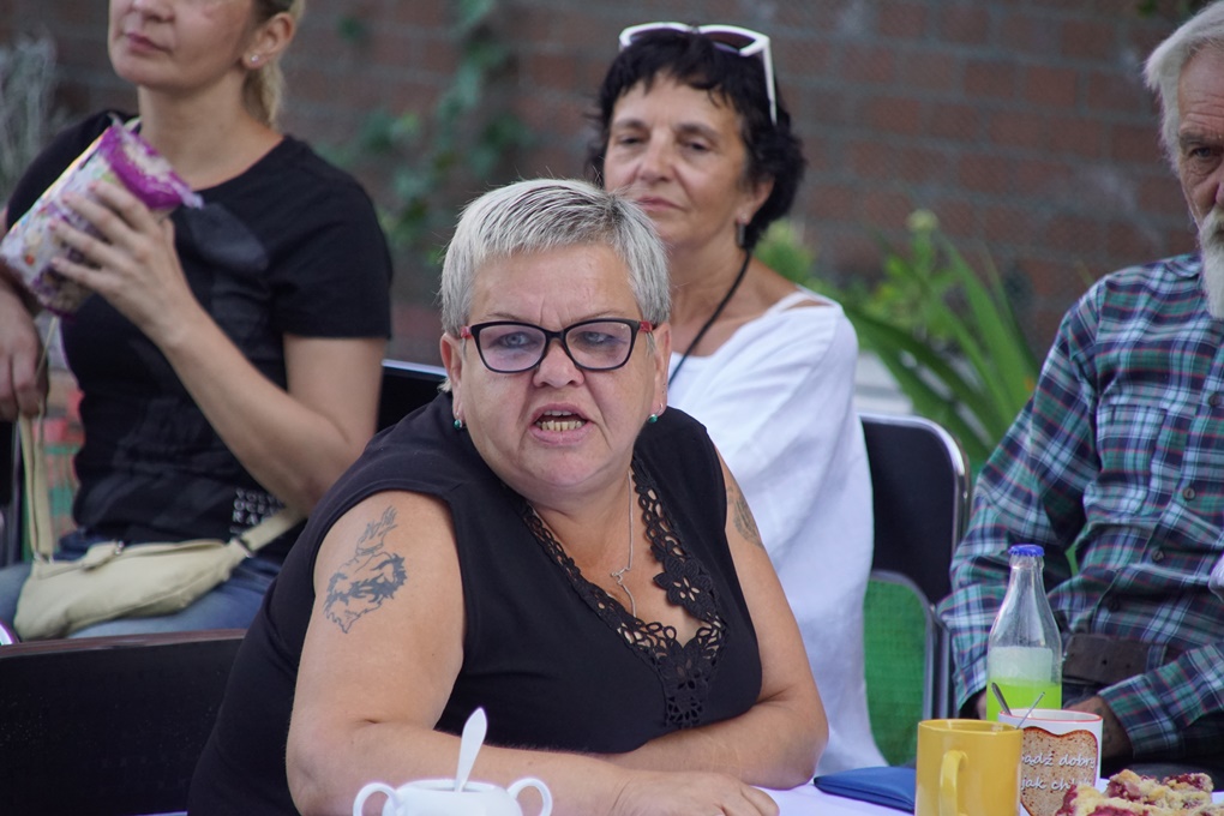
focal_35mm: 300
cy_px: 408
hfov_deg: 6.9
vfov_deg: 4.6
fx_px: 10199
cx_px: 612
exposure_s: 1/320
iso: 1000
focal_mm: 200
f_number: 6.3
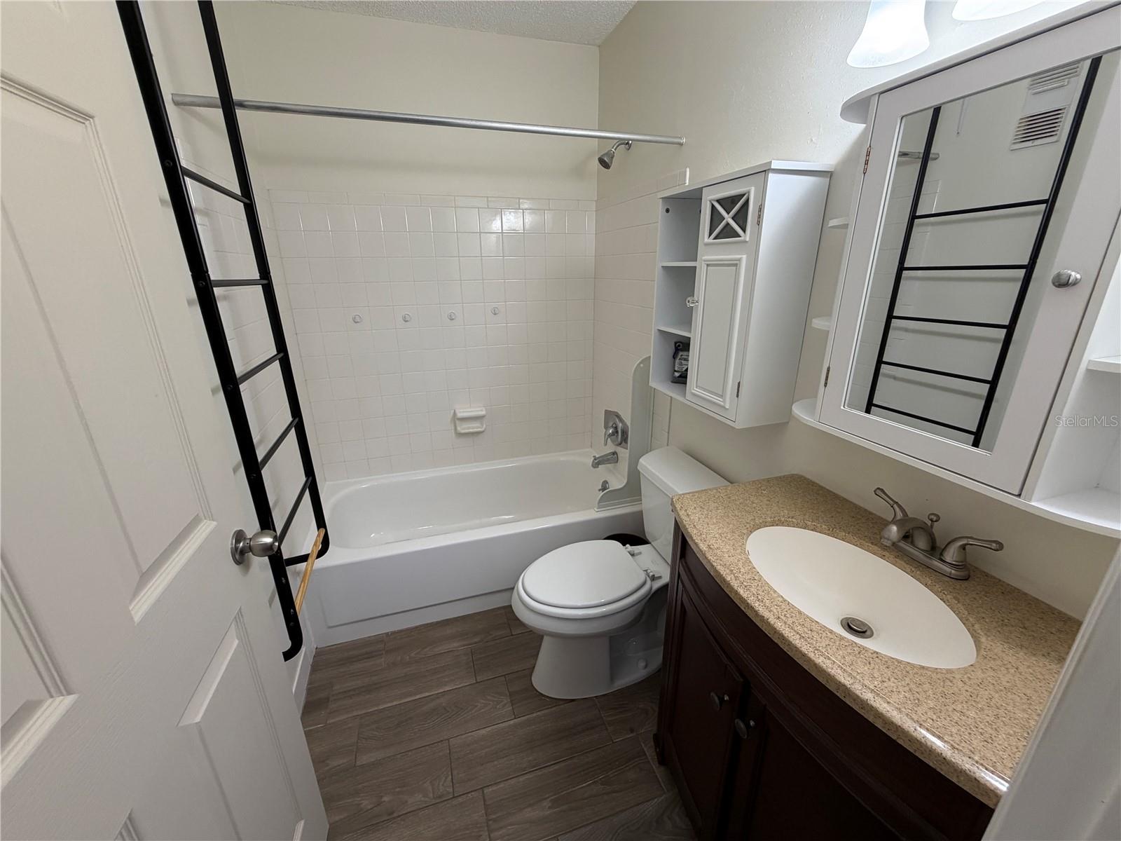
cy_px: 420
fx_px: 453
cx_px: 560
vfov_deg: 85.7
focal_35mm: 14
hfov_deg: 102.1
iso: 200
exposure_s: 1/120
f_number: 2.2
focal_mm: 2.22
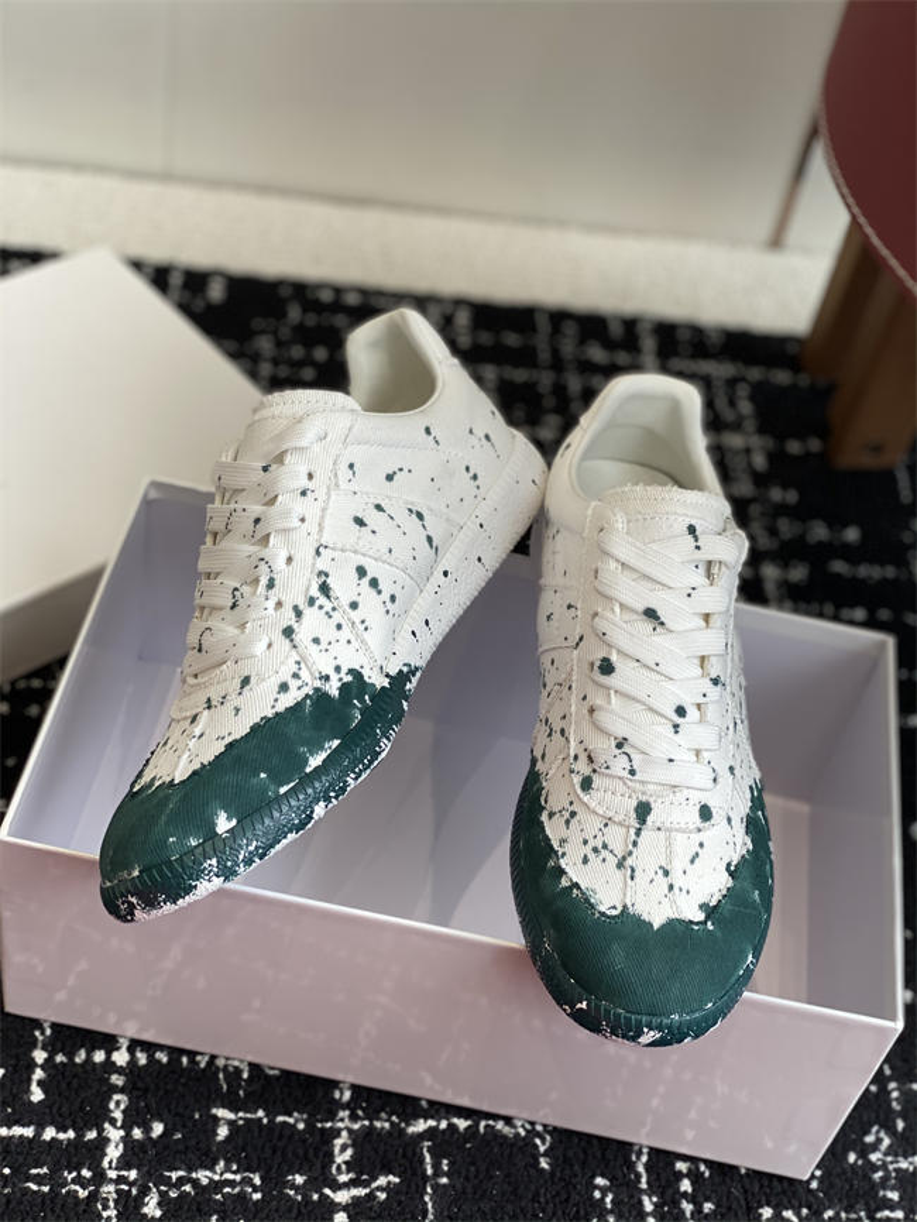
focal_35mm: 52
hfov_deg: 28.0
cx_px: 458
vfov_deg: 36.8
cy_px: 611
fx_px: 1836
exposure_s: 1/122
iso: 25
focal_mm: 6
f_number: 2
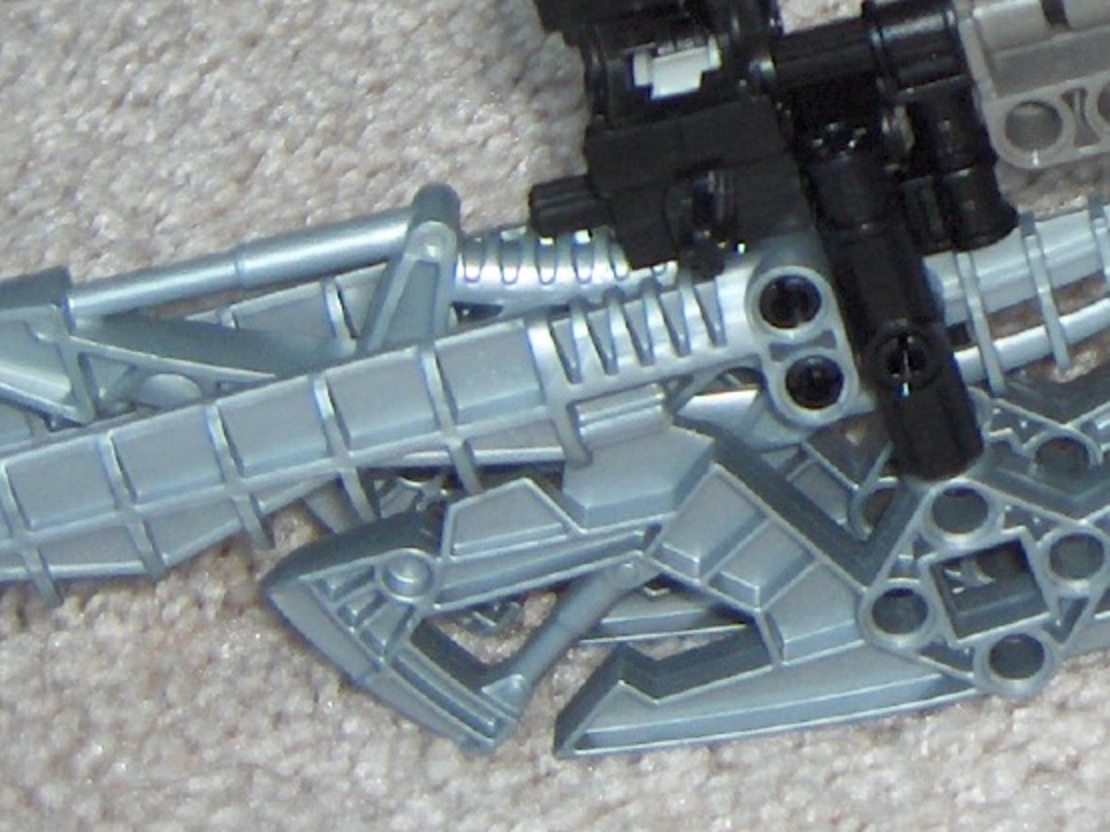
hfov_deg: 12.9
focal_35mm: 144
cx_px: 1710
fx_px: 4617
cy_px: -344
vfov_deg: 10.0
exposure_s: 1/60
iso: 100
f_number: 2.8
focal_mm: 8
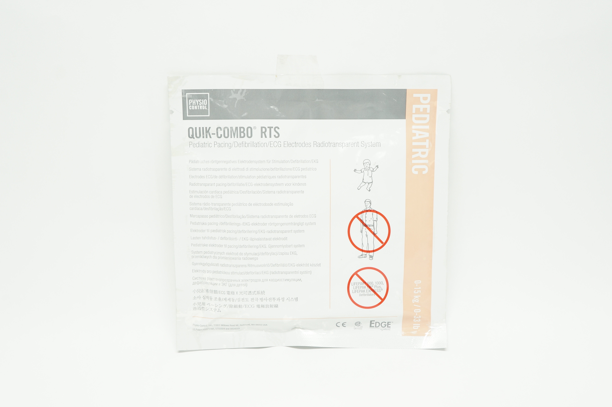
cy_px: 204
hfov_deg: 49.6
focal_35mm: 39
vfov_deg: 34.1
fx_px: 662
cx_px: 306
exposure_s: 1/30
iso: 400
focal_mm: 26
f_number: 7.1
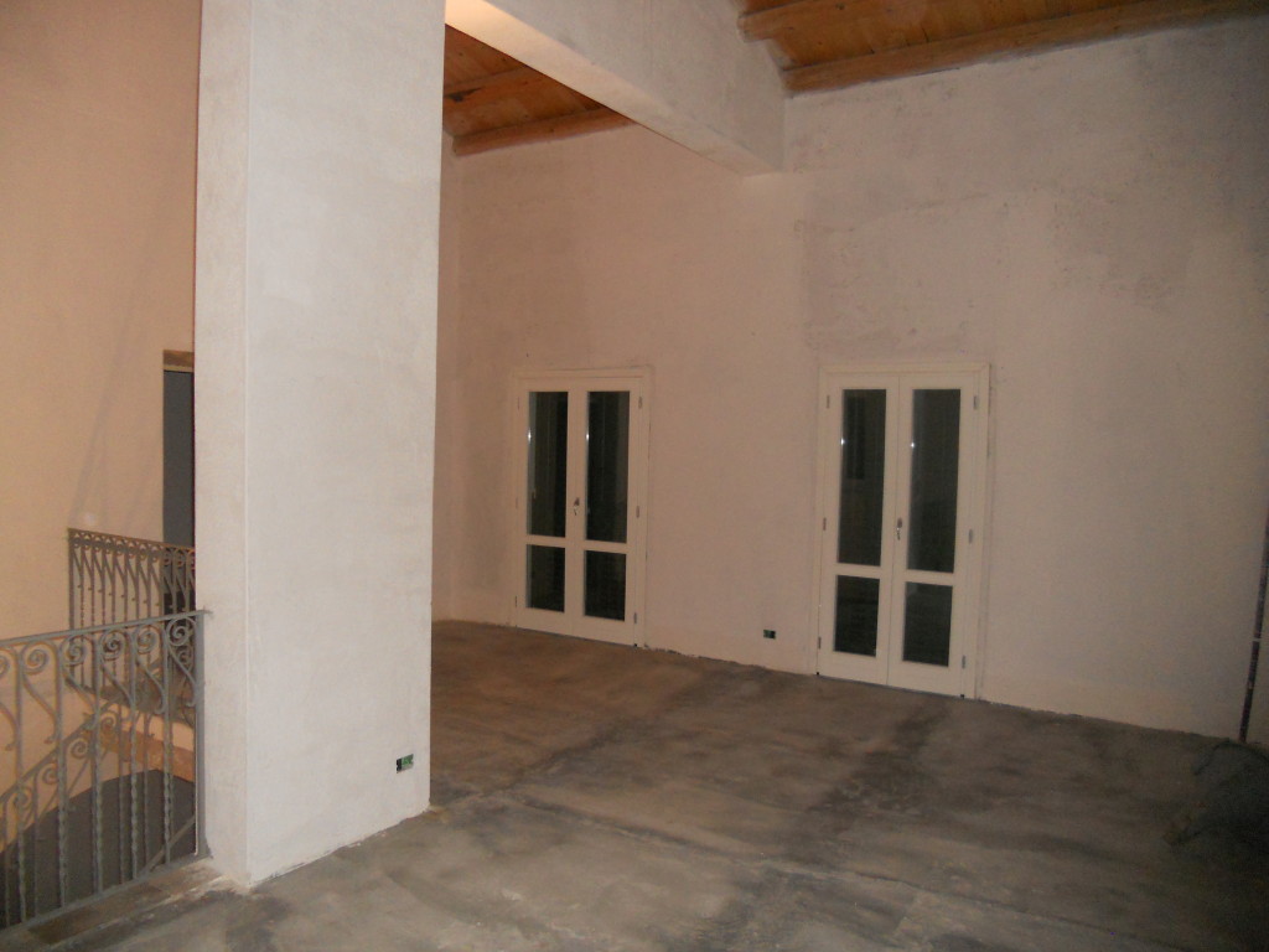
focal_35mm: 27
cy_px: 476
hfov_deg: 65.3
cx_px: 634
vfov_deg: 51.4
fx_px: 990
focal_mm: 4.9
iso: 320
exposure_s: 1/25
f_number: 3.2
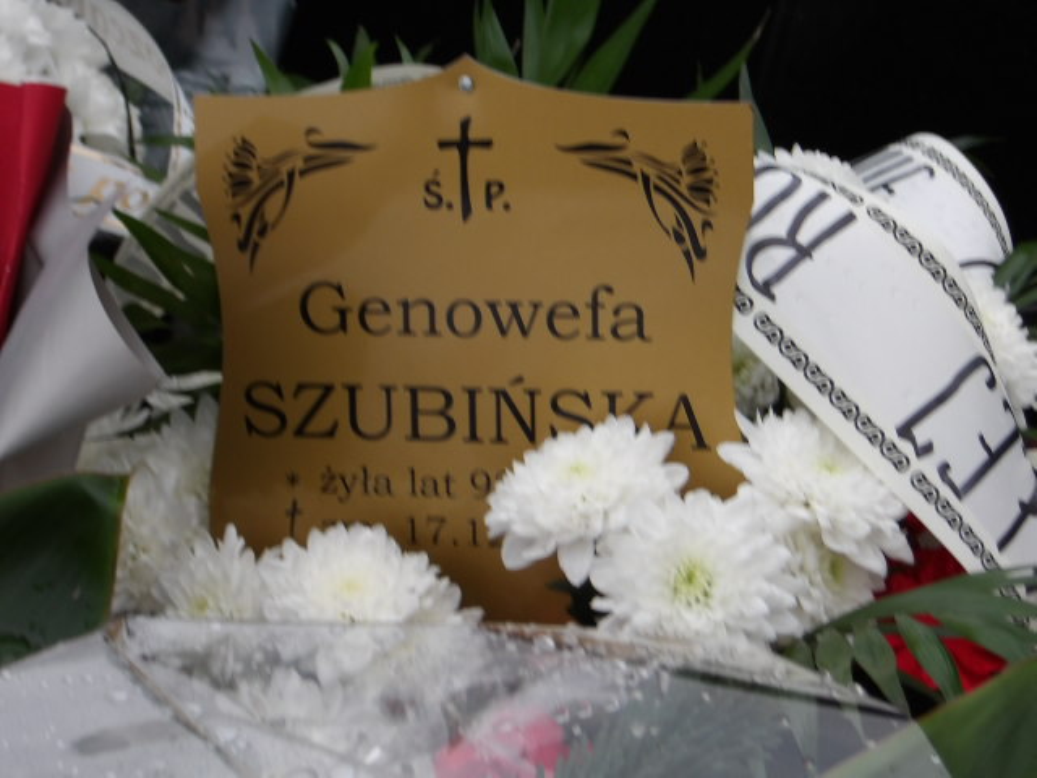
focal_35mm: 108
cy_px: 389
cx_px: 518
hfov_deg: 18.2
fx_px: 3235
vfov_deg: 13.7
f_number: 6.6
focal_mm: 19.6
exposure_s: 1/60
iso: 200
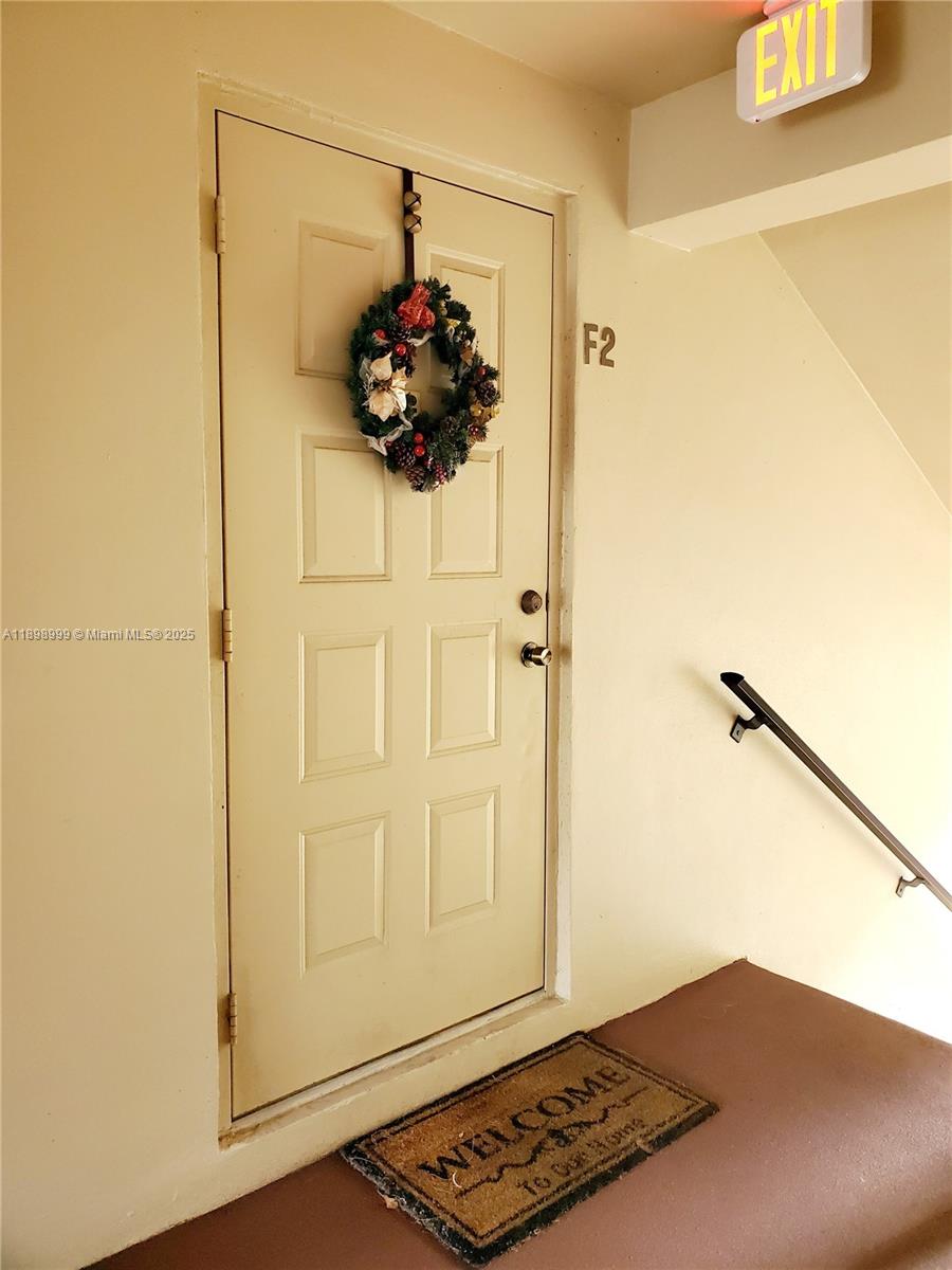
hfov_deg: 53.1
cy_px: 635
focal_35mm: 26
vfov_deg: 67.3
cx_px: 476
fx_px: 953
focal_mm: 4.3
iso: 500
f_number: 2.4
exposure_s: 1/40
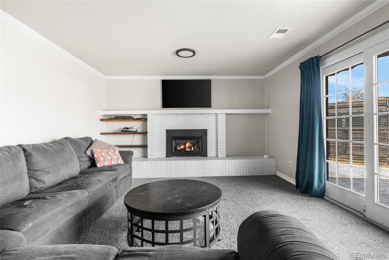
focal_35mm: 18
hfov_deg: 90.0
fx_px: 195
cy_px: 130
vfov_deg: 67.5
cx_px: 194
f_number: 8
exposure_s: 1.3
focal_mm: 18
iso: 200
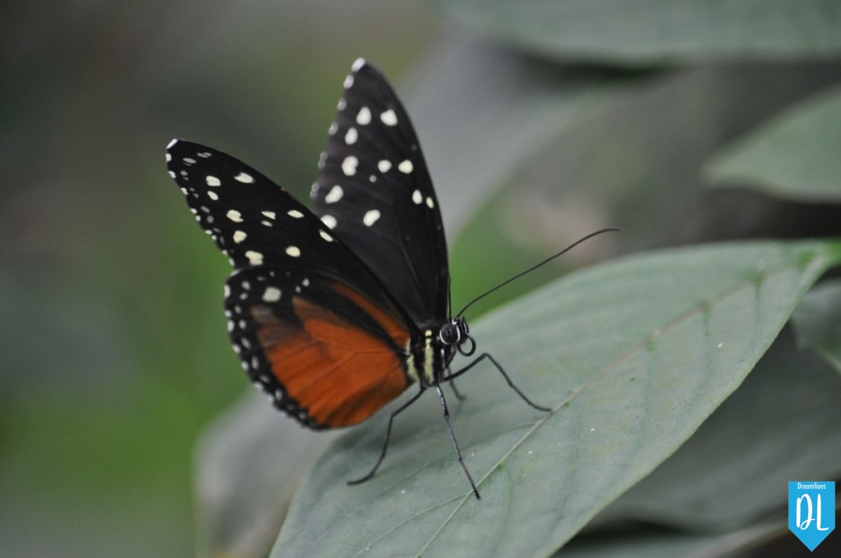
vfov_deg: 3.8
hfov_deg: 5.7
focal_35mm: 360
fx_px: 8399
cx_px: 420
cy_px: 279
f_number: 5.3
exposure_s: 1/160
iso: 800
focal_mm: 240
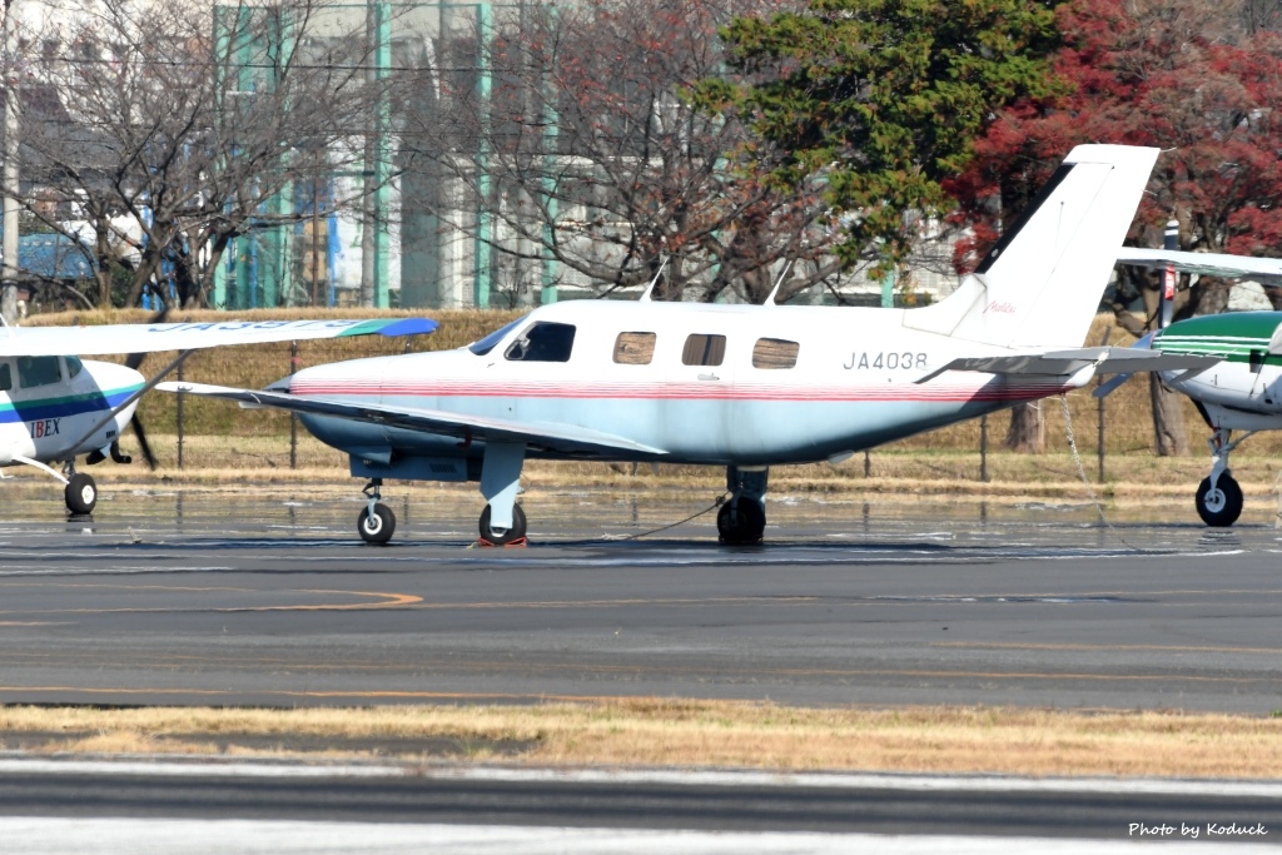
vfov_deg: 2.1
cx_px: 641
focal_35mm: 660
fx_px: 23505
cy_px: 428
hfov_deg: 3.1
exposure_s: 1/800
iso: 400
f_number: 8
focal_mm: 440
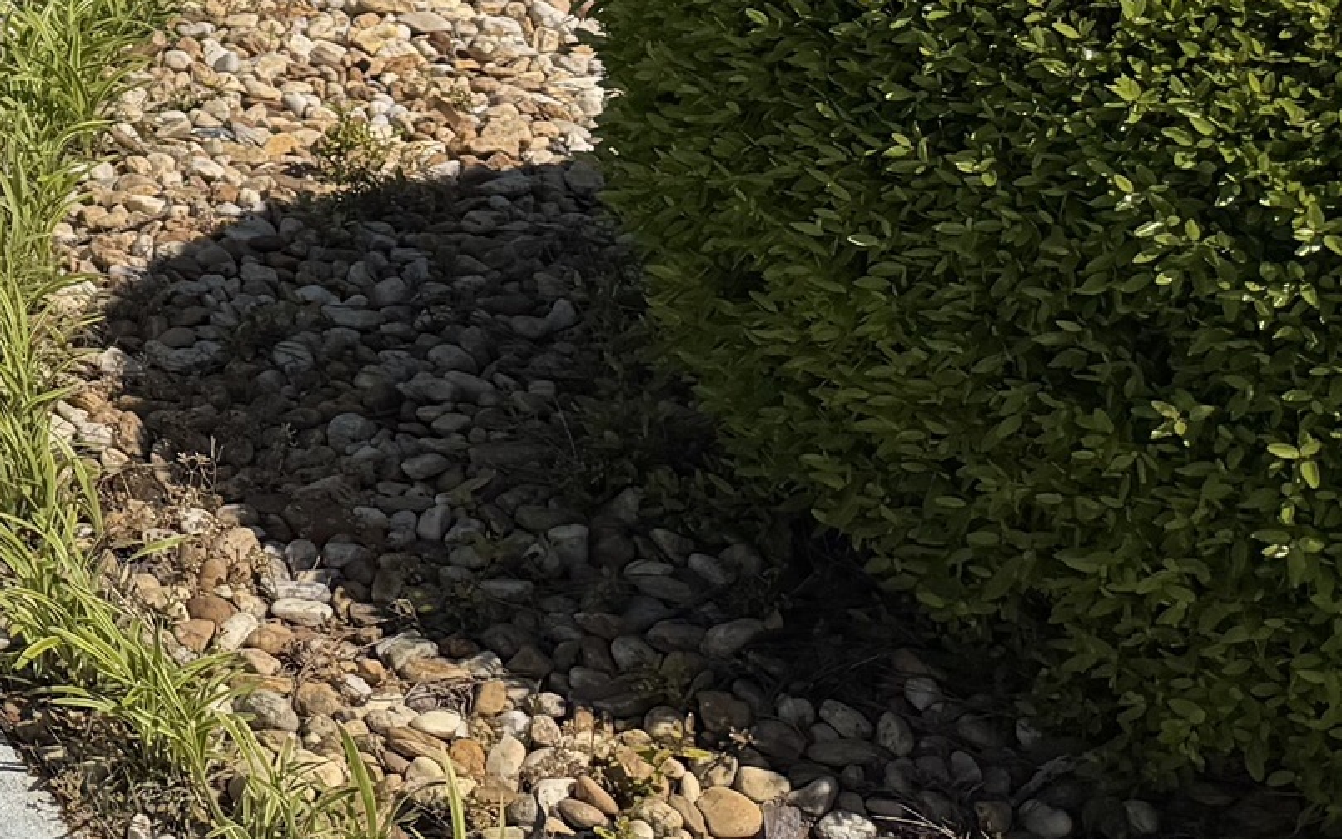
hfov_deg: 17.3
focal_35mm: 97
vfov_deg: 12.9
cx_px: -1094
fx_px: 3548
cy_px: -335
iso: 80
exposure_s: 1/14286
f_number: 1.78
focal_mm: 6.76
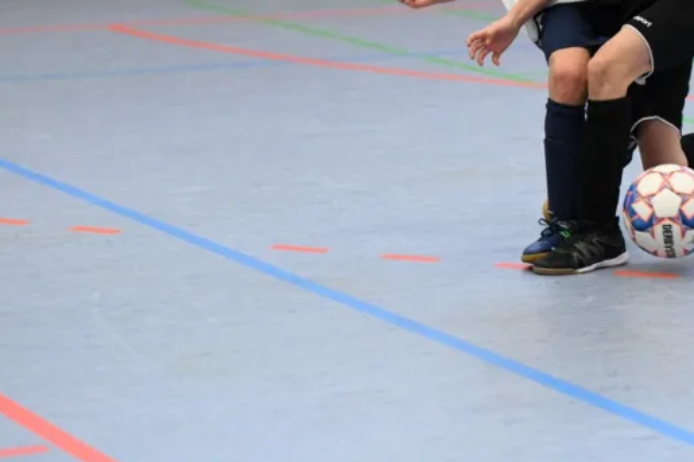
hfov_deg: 10.9
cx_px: 540
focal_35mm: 189
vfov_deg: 7.2
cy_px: 40
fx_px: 3642
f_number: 2.8
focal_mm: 95
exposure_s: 1/1250
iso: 8000
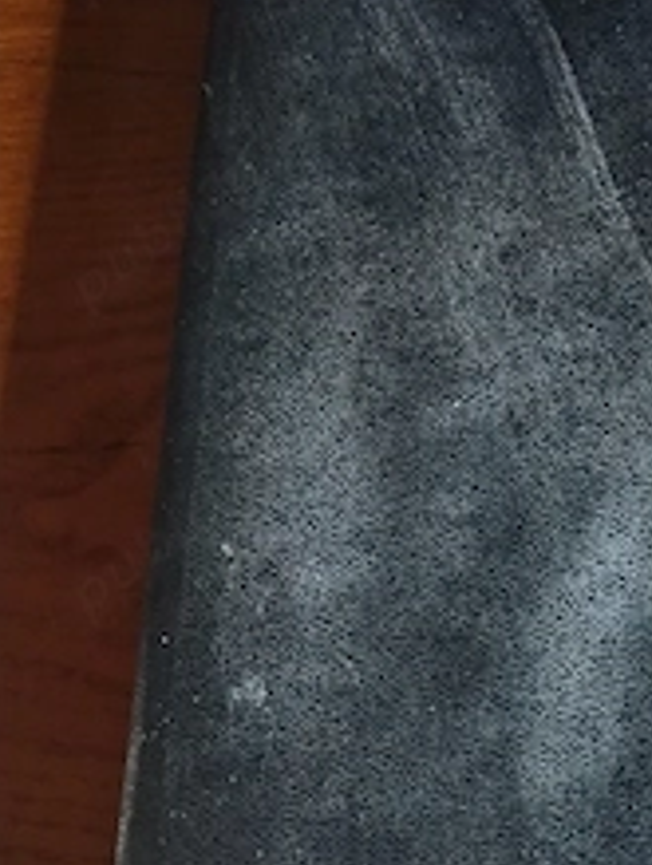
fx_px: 1277
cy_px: 561
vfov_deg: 37.1
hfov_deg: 27.6
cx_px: 585
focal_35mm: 51
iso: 2488
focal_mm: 4.27
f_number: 1.8
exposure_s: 1/20
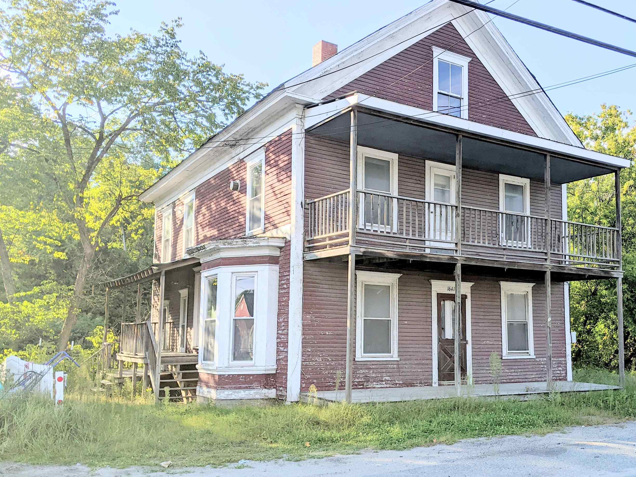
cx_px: 400
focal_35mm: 34
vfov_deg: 41.8
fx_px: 625
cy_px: 257
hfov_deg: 53.3
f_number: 1.8
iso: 44
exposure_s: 1/1957
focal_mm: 4.44
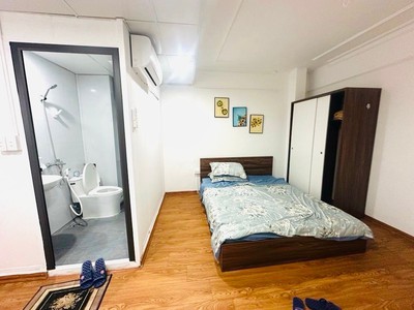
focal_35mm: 14
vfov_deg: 85.7
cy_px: 155
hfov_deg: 102.1
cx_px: 207
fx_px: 167
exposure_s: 1/50
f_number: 2.2
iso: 250
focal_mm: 2.22
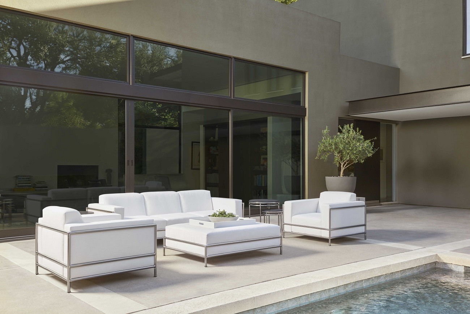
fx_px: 457
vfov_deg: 37.9
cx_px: 235
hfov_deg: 54.4
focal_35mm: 35
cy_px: 157
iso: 320
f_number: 11
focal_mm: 35
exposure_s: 1/60
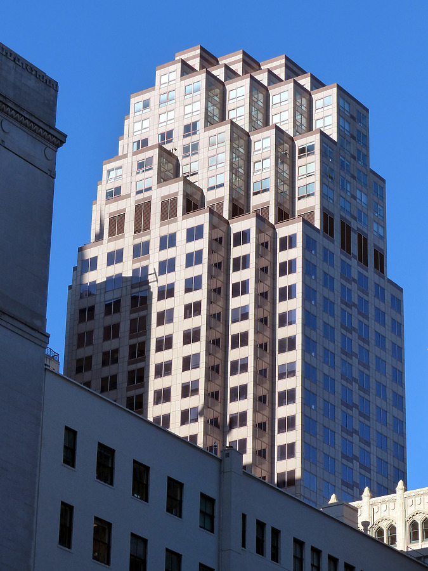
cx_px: 214
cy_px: 286
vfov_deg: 16.3
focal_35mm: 121
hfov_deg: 12.2
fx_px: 1995
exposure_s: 1/800
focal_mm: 21.8
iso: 160
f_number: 4
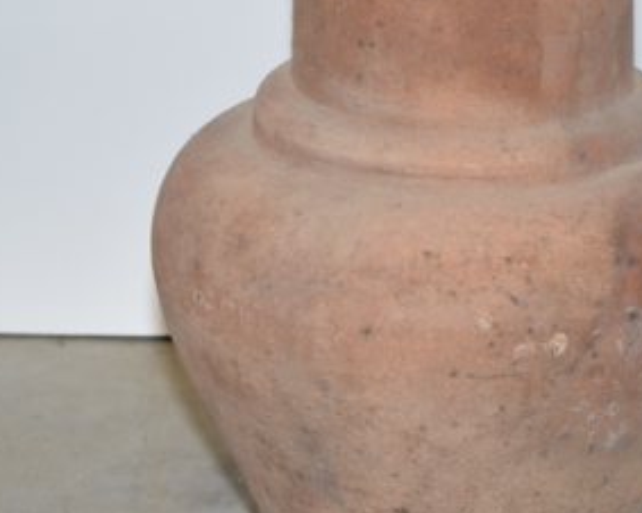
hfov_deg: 11.0
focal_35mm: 175
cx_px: 456
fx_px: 3324
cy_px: 283
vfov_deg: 8.8
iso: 800
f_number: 5.6
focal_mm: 55
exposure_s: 1/125
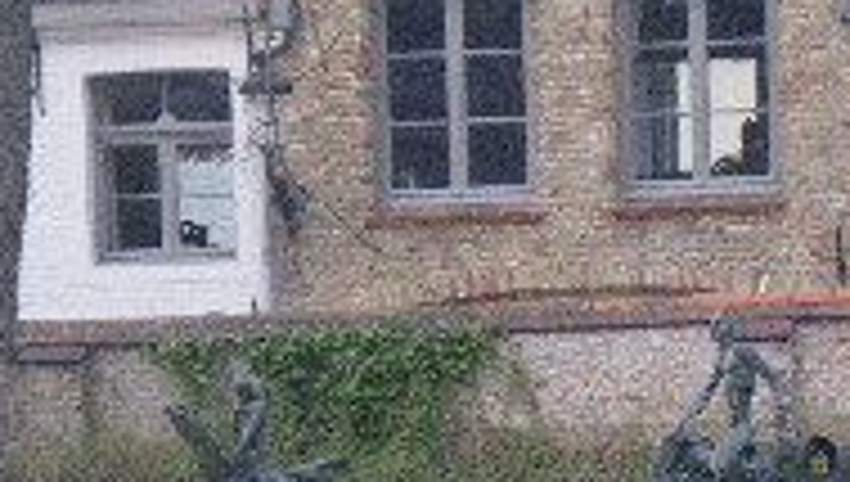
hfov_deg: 8.5
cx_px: 598
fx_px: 5734
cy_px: 532
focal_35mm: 254
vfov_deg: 4.8
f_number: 5.2
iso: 800
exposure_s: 1/160
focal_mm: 20.6
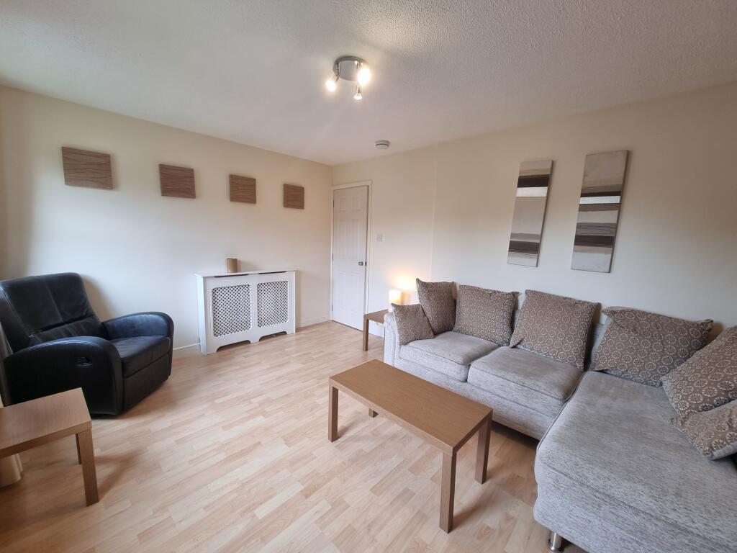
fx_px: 277
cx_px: 368
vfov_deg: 89.9
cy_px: 276
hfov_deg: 106.2
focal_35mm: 13
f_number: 2.2
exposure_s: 1/50
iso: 100
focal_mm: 2.2
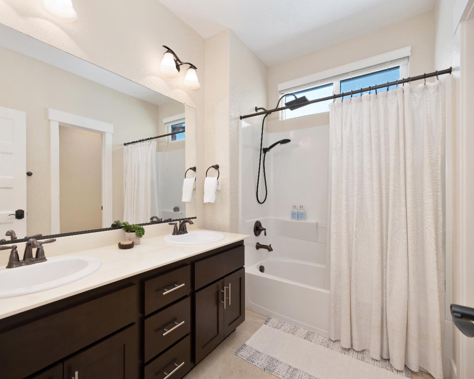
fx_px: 224
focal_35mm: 16
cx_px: 204
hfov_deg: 92.5
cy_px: 190
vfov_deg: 80.4
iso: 500
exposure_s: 1/200
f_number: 7.1
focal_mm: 14
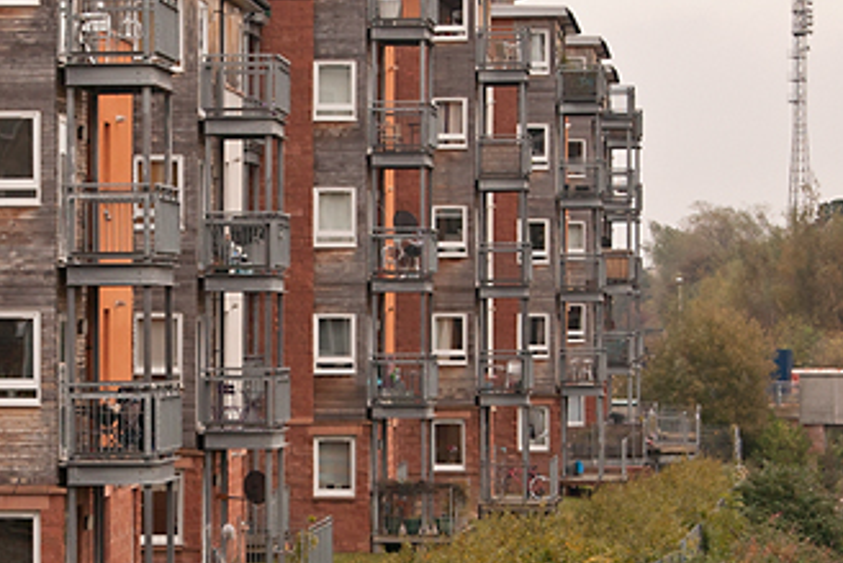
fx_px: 5271
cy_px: 307
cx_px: 116
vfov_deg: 6.1
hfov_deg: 9.1
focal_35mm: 225
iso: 200
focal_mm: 48
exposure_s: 1/200
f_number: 5.6
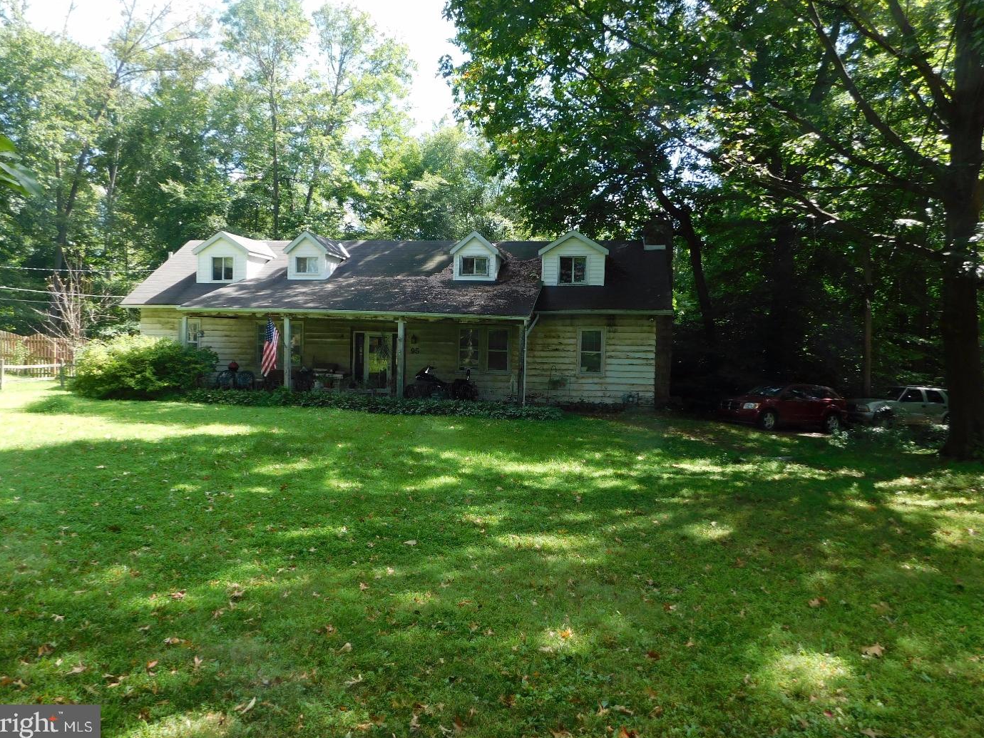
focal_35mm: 24
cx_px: 489
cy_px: 360
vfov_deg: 56.8
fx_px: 682
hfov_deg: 71.6
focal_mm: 4
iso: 125
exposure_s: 1/250
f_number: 3
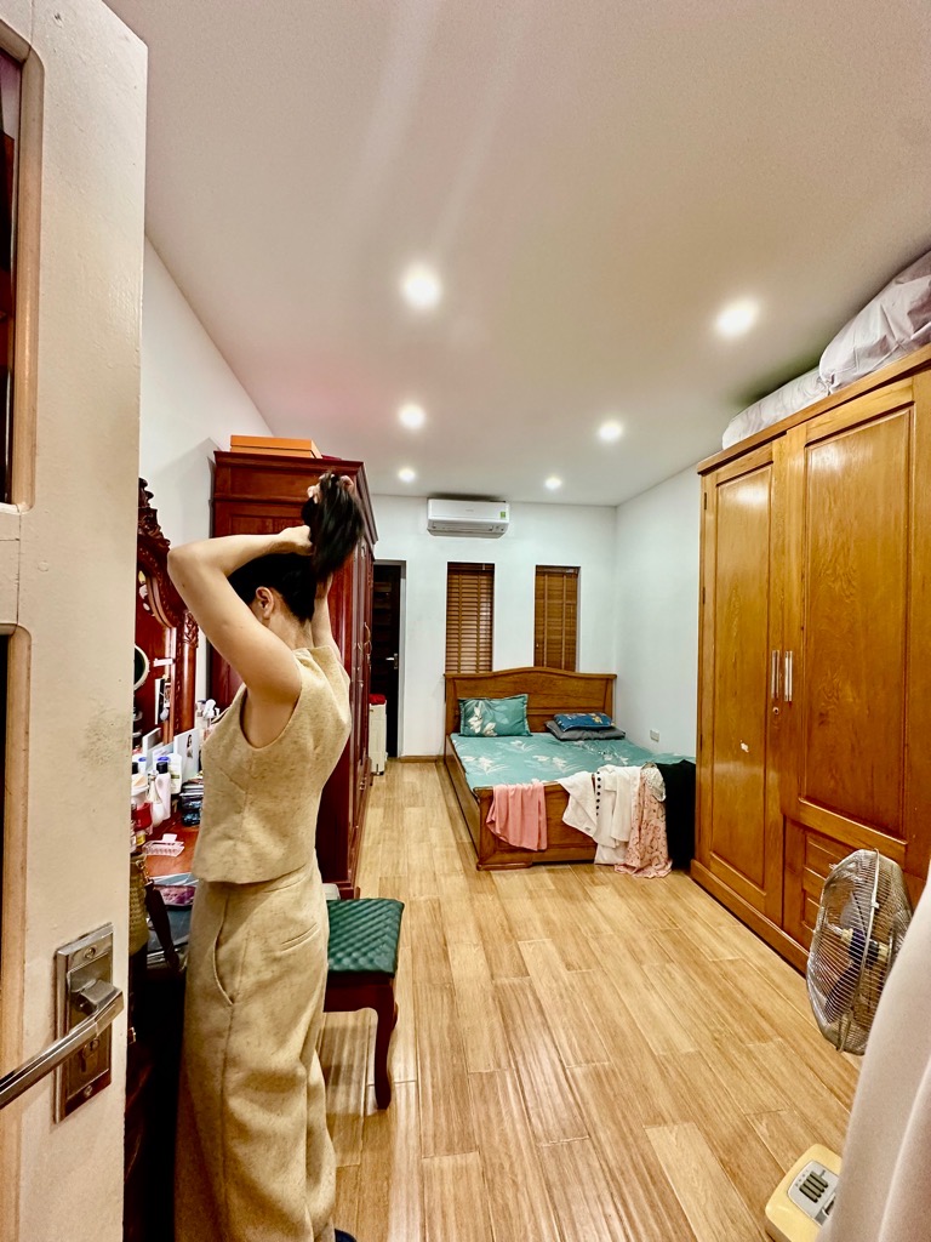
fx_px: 502
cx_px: 466
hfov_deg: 85.7
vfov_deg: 102.1
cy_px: 621
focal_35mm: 14
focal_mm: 2.22
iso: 250
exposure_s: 1/100
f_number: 2.2
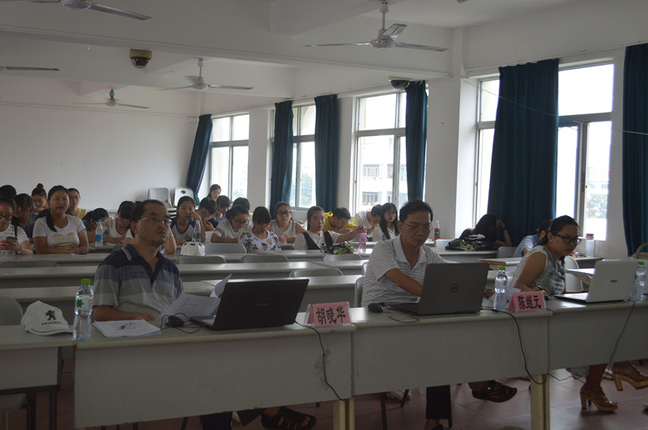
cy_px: 215
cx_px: 324
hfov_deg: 43.7
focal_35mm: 45
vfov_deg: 29.8
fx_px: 809
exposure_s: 1/100
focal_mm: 30
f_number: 5
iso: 400
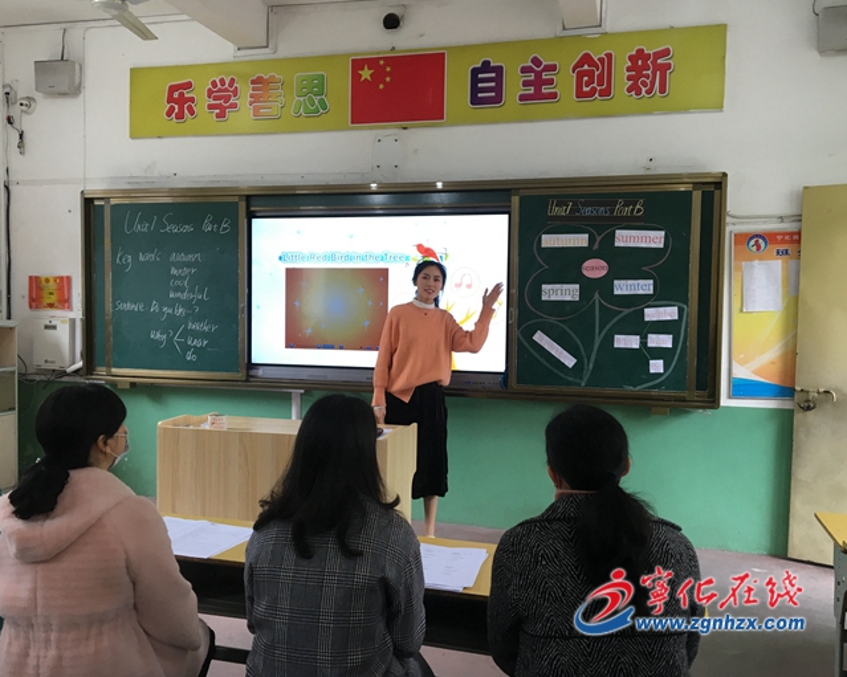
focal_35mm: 31
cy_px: 342
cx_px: 412
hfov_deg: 57.2
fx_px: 777
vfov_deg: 47.1
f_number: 2.2
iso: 64
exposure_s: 1/33
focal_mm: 4.15
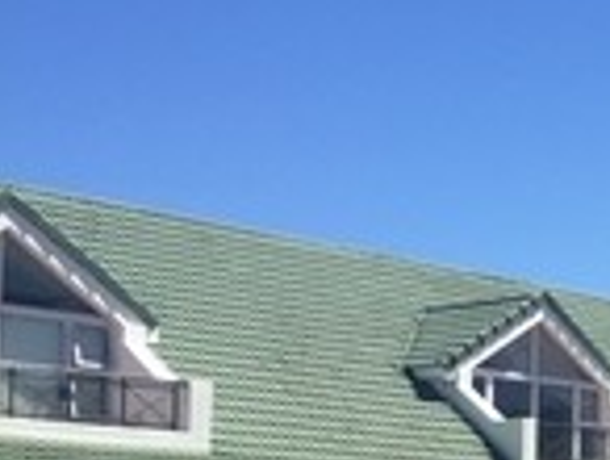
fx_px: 1747
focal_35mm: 99
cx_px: 1036
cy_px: 512
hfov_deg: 17.0
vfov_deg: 14.6
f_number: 2.2
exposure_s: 1/1464
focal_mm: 4.15
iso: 32
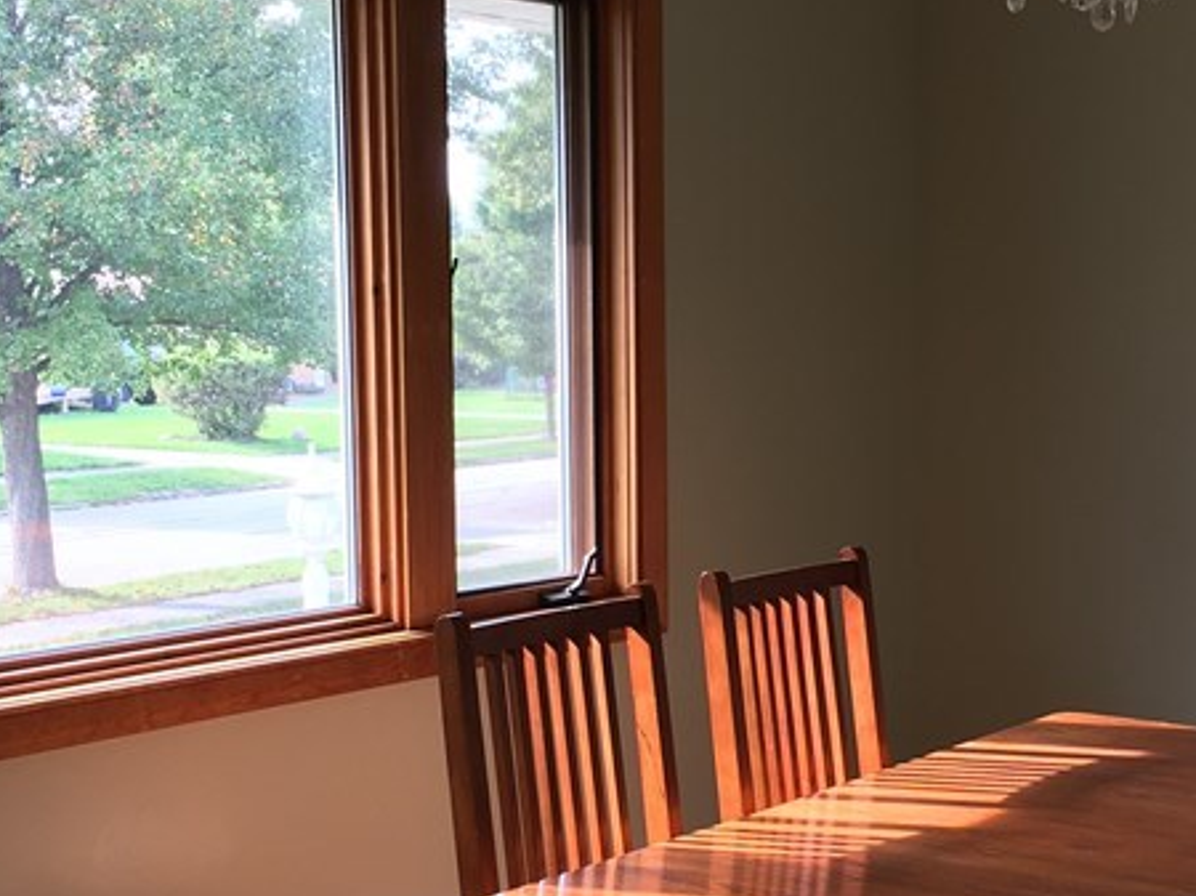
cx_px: 837
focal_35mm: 66
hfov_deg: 29.1
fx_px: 2279
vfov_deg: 22.2
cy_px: 542
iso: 25
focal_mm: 4.15
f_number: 2.2
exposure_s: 1/40
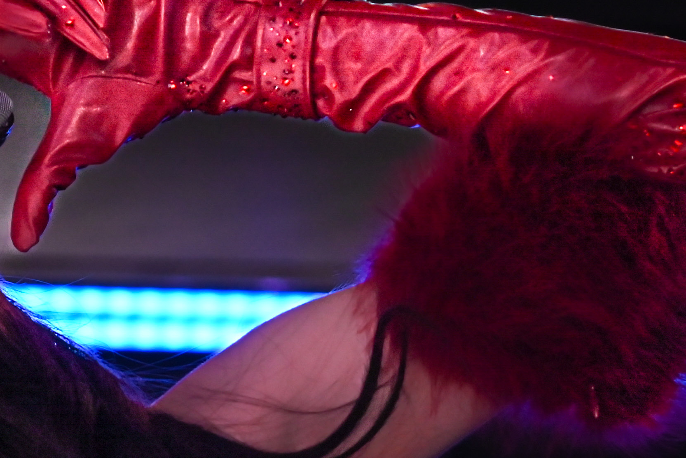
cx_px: -174
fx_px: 24110
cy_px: 296
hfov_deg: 1.6
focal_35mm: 1265
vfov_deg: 1.1
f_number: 8
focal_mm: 350
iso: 2500
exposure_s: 1/400
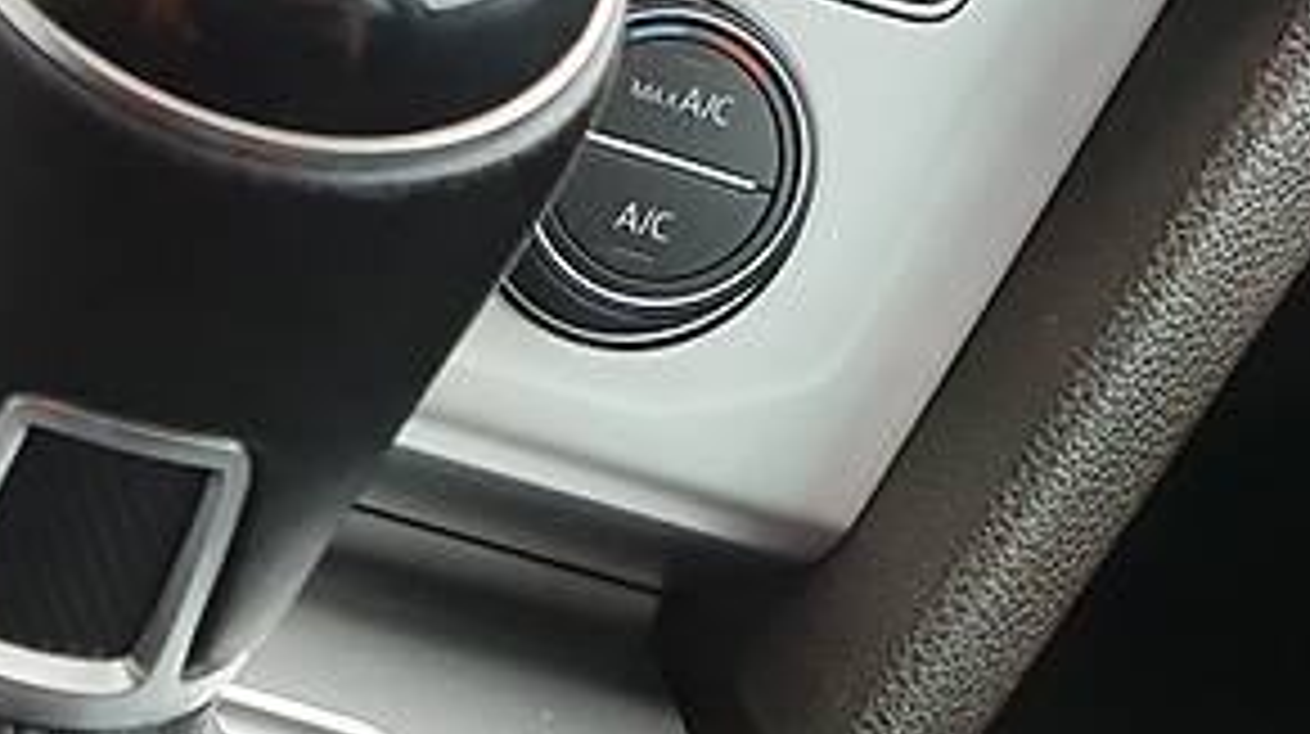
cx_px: -131
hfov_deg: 25.3
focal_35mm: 78
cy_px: 905
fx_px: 2707
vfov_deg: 14.9
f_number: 2.4
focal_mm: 4.3
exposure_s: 1/100
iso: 200
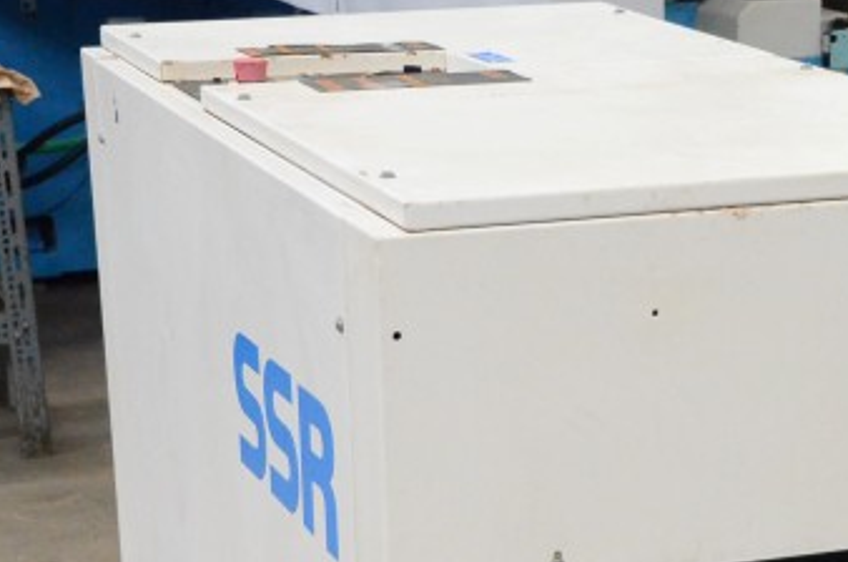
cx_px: 586
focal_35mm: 103
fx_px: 2422
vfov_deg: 13.1
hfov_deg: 19.8
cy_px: 522
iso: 6400
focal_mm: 32
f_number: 4.2
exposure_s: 1/1000
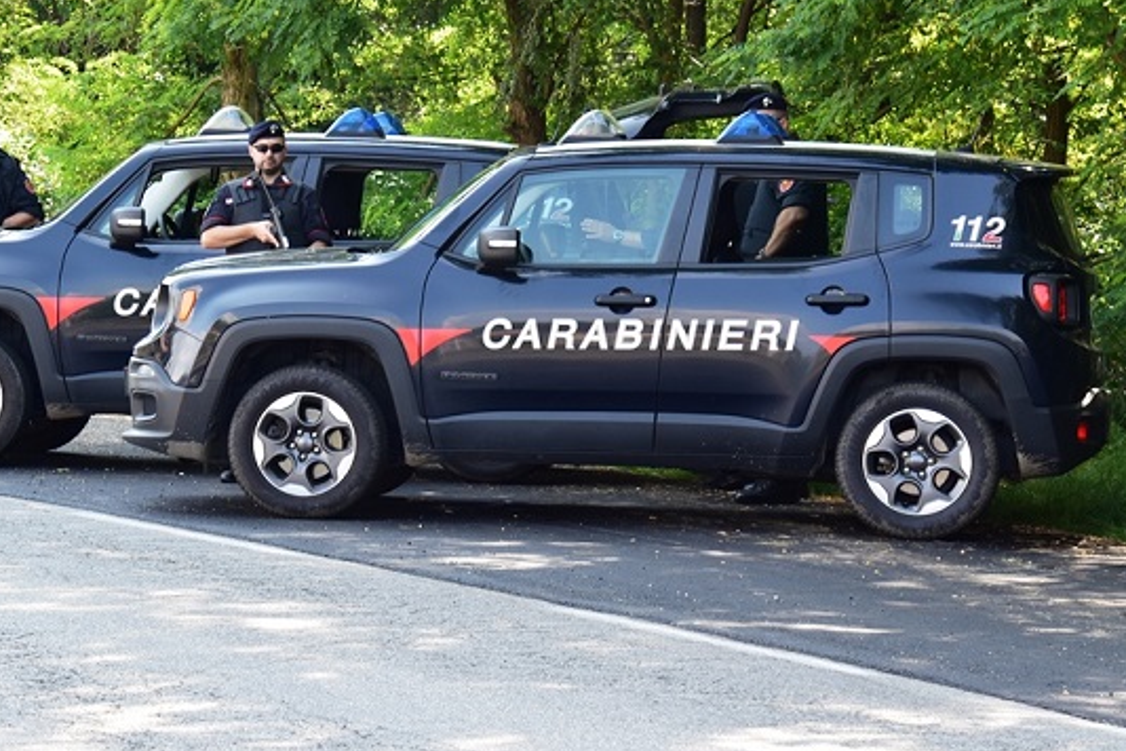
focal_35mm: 169
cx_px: 458
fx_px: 5286
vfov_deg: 8.1
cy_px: 264
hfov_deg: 12.2
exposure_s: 1/125
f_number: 9
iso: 500
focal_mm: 86
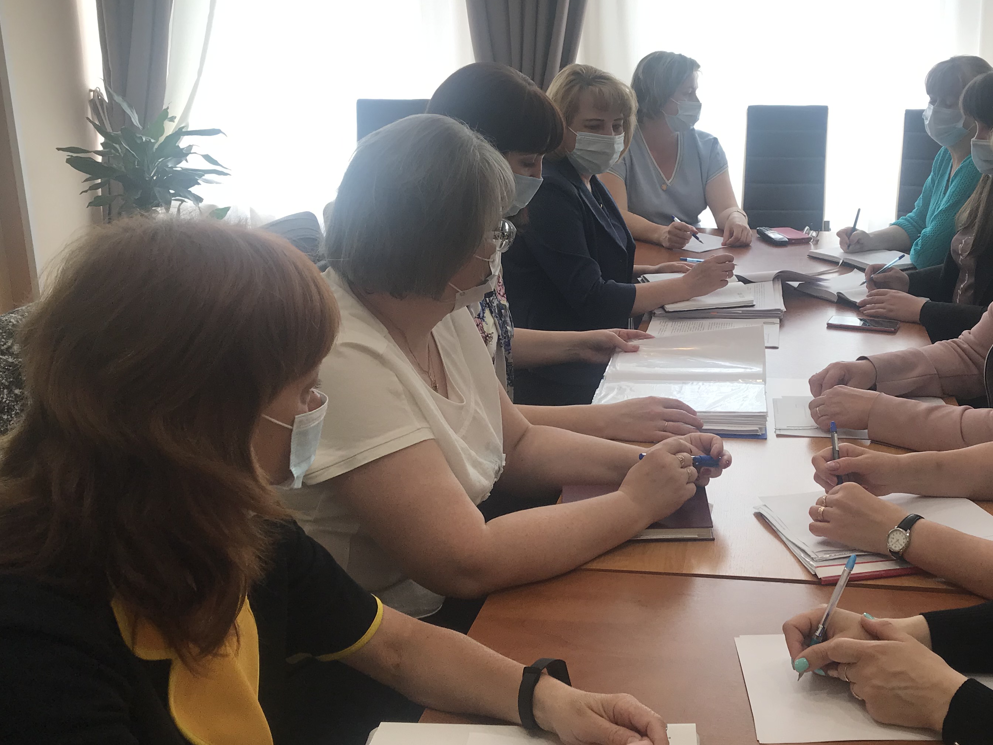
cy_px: 388
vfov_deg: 34.3
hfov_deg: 44.1
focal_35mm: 42
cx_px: 662
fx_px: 1205
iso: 25
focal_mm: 3.99
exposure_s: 1/100
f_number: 1.8
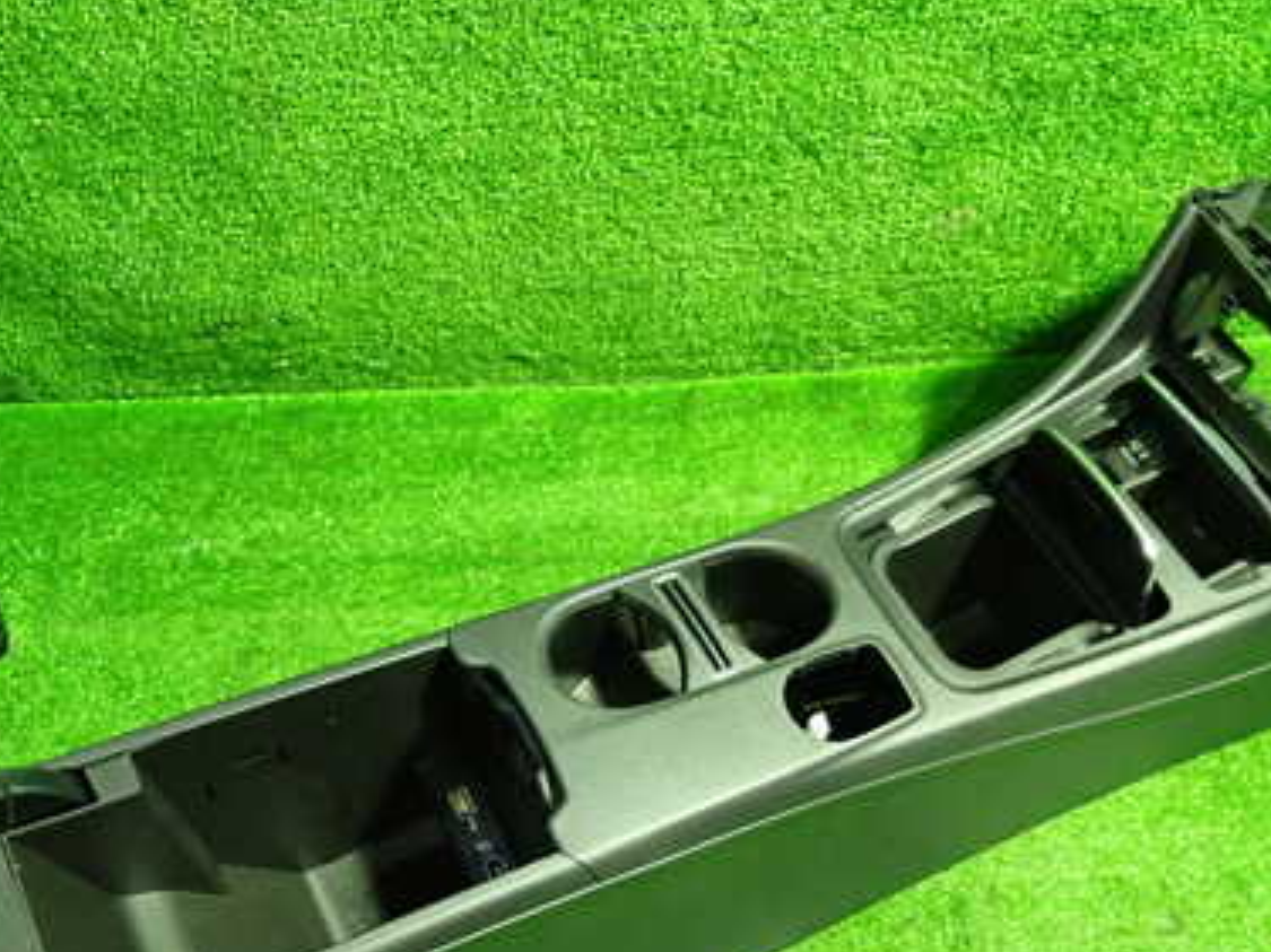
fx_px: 1468
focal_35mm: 40
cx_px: 691
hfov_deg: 46.8
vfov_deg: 35.5
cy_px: 650
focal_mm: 4.5
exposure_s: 1/30
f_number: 2
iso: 640
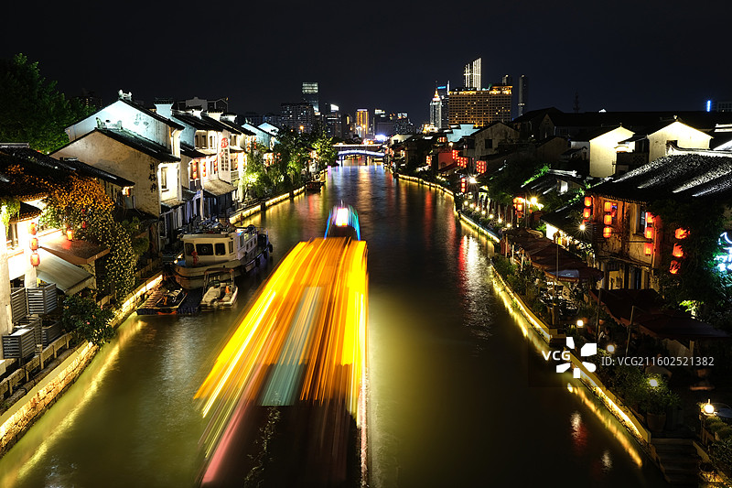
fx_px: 711
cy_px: 244
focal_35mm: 35
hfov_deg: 54.4
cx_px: 366
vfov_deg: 37.8
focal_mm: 23
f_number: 11
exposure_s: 8.5
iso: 160
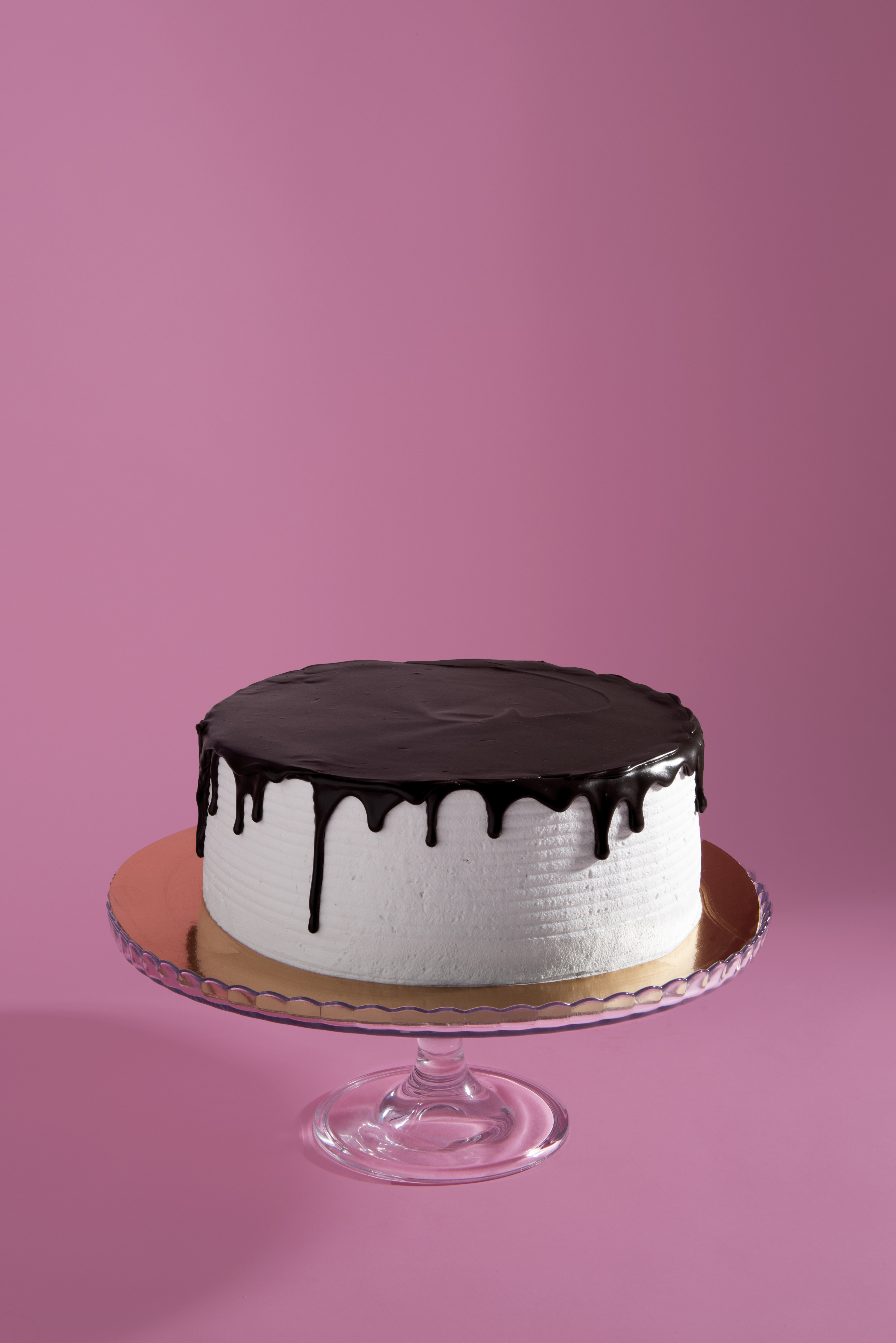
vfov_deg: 39.6
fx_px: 1865
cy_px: 672
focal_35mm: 50
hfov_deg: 27.0
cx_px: 448
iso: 100
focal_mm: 50
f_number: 16
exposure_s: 1/125
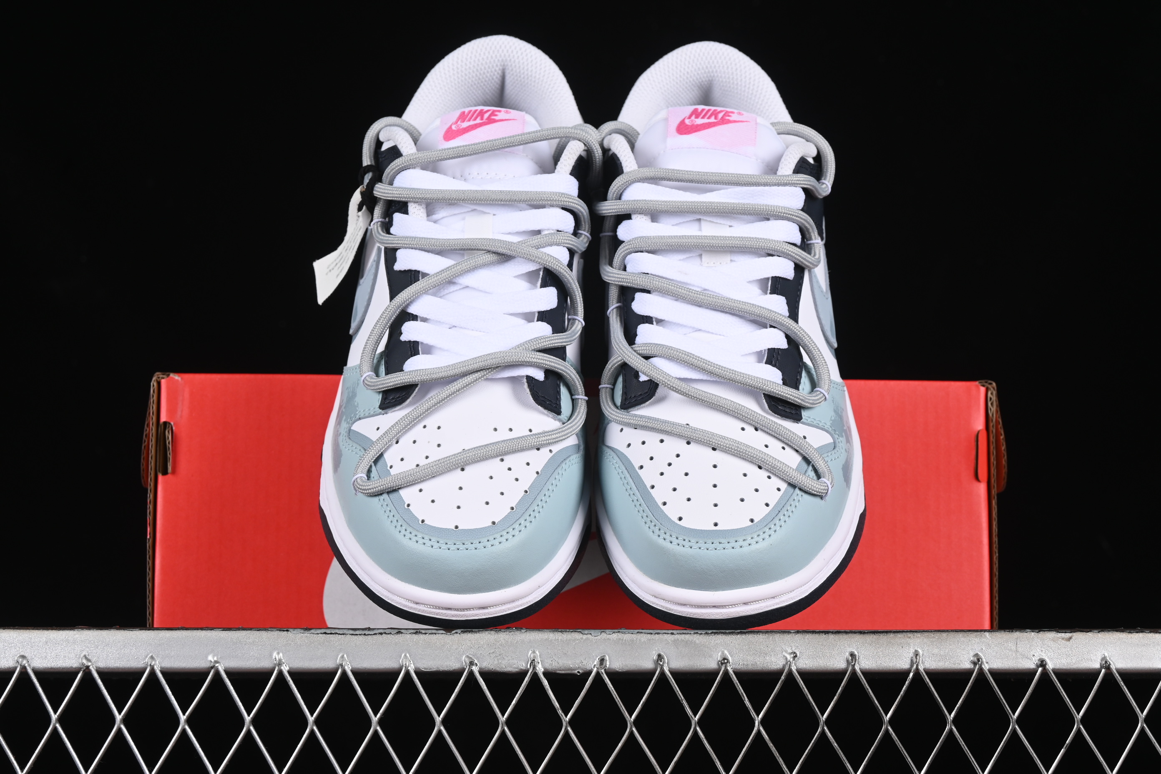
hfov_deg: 27.0
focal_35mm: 75
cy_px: 387
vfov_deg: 18.2
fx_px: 2419
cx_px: 580
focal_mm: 50
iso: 160
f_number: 8
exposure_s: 1/80
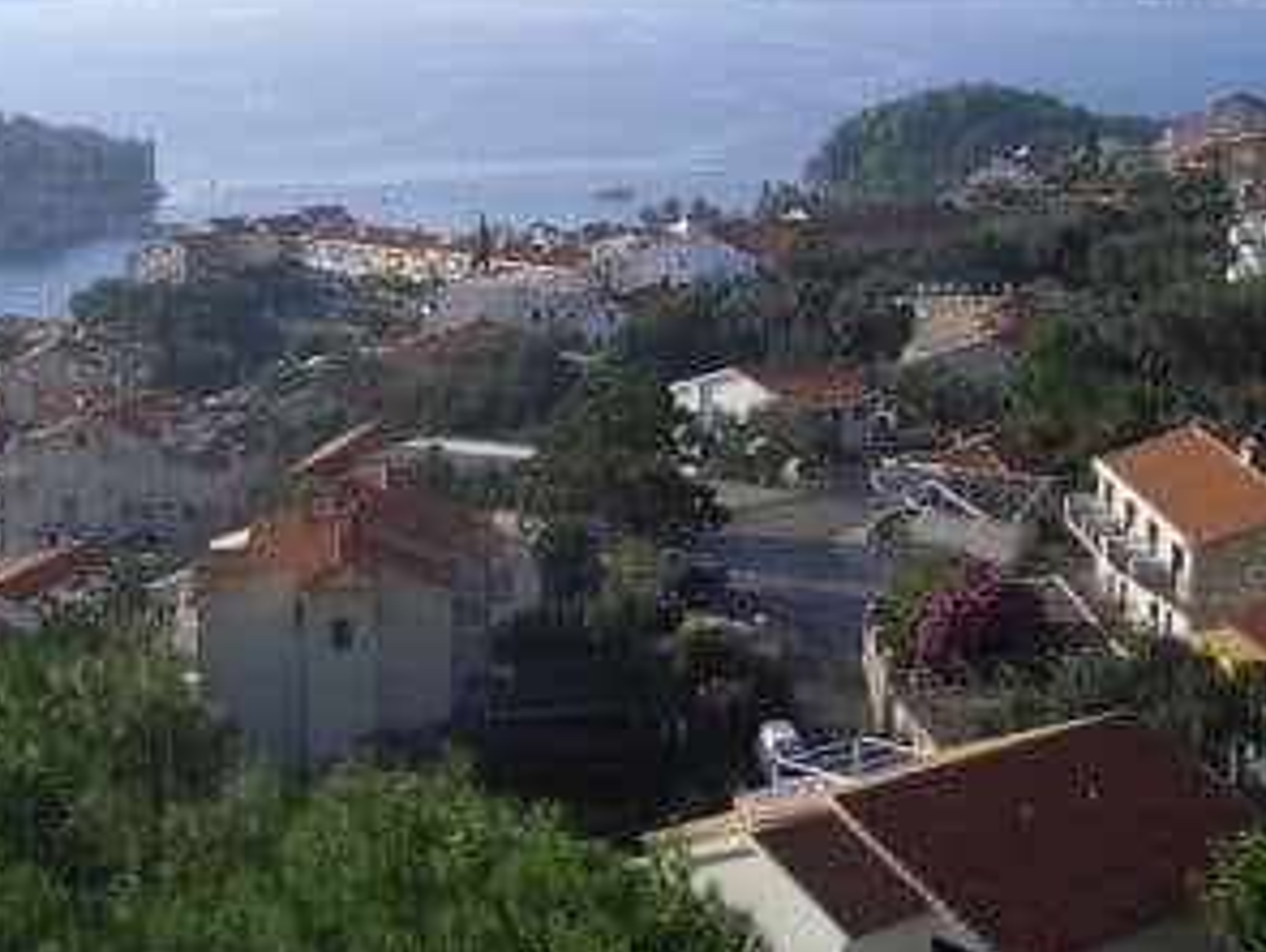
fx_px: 2417
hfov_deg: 29.3
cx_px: 494
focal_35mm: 66
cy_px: 298
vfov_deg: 22.2
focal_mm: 8
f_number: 4.8
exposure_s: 1/400
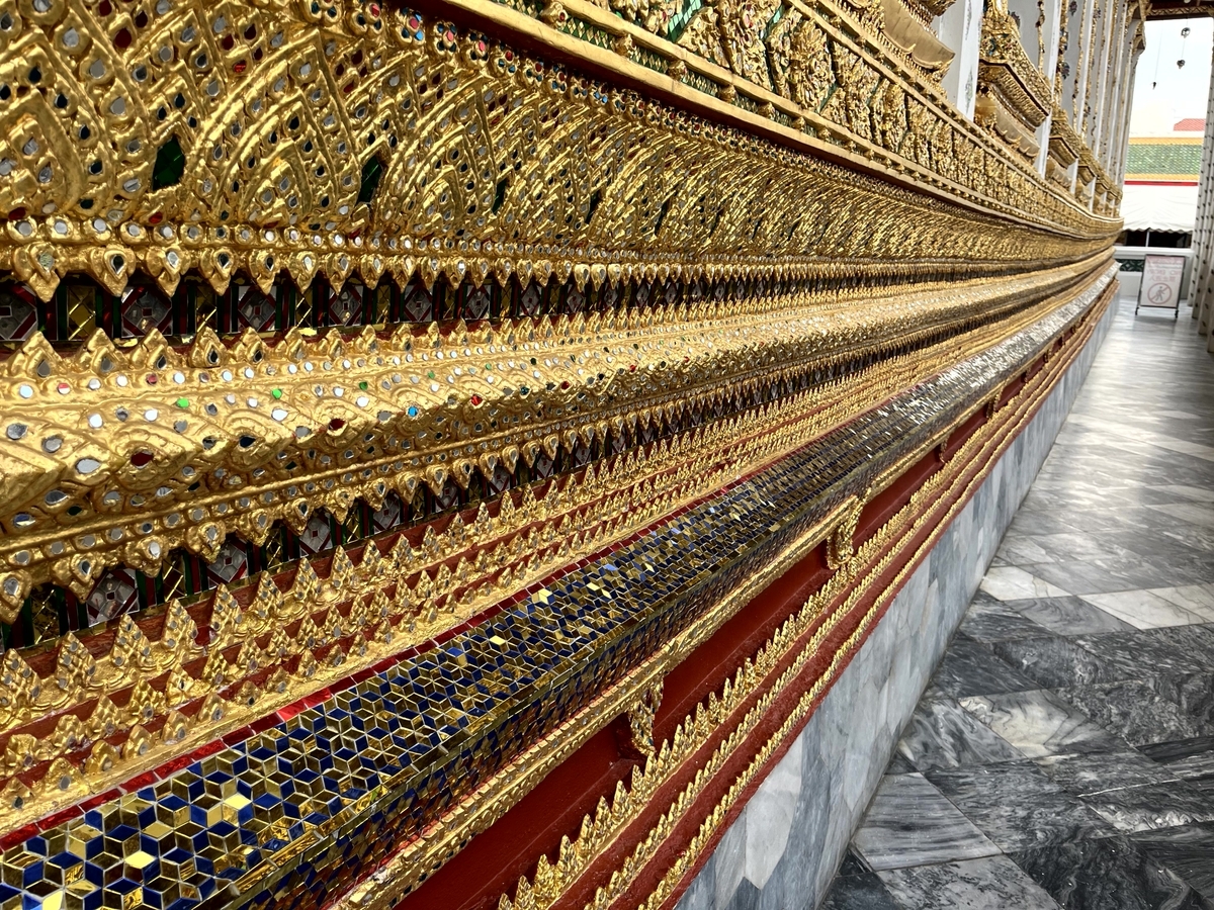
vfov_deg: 53.1
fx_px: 912
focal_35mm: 26
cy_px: 455
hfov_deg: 67.3
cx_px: 607
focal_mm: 5.1
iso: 50
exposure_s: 1/520
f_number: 1.6
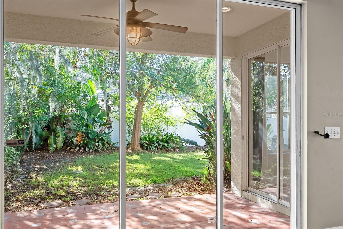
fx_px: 286
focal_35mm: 30
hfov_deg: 61.9
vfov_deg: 43.6
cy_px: 114
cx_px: 172
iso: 100
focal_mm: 30
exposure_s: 2
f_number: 9
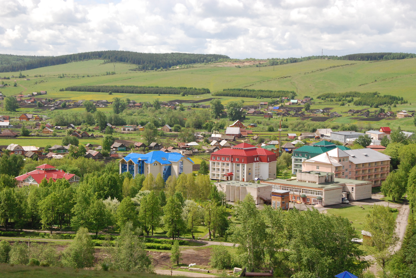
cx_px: 208
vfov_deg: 19.8
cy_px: 139
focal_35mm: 69
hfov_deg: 29.2
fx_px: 798
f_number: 13
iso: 1250
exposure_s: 1/1000
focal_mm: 46
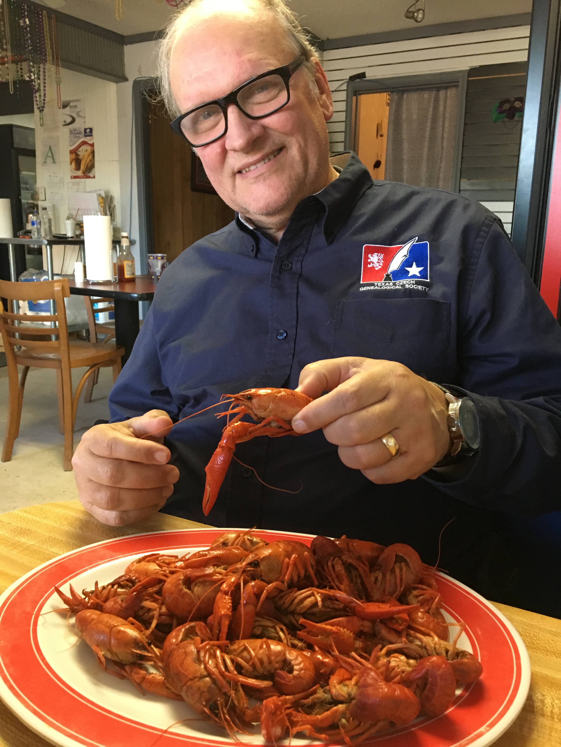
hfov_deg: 48.2
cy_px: 374
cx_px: 280
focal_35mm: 29
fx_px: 627
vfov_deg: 61.7
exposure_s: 1/24
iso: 200
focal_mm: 4.15
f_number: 2.2
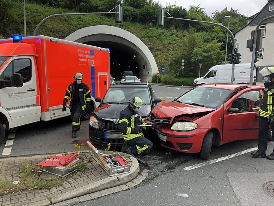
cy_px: 103
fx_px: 222
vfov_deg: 49.7
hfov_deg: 63.4
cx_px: 137
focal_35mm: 28
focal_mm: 3.99
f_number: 1.8
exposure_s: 1/414
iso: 20
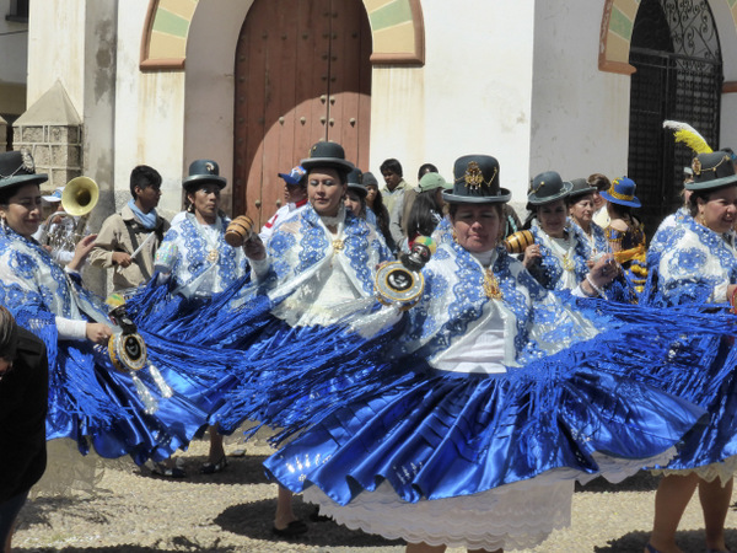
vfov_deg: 15.2
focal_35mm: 97
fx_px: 2065
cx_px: 368
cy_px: 276
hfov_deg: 20.2
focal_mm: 16.1
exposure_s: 1/1300
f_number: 5.2
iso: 200
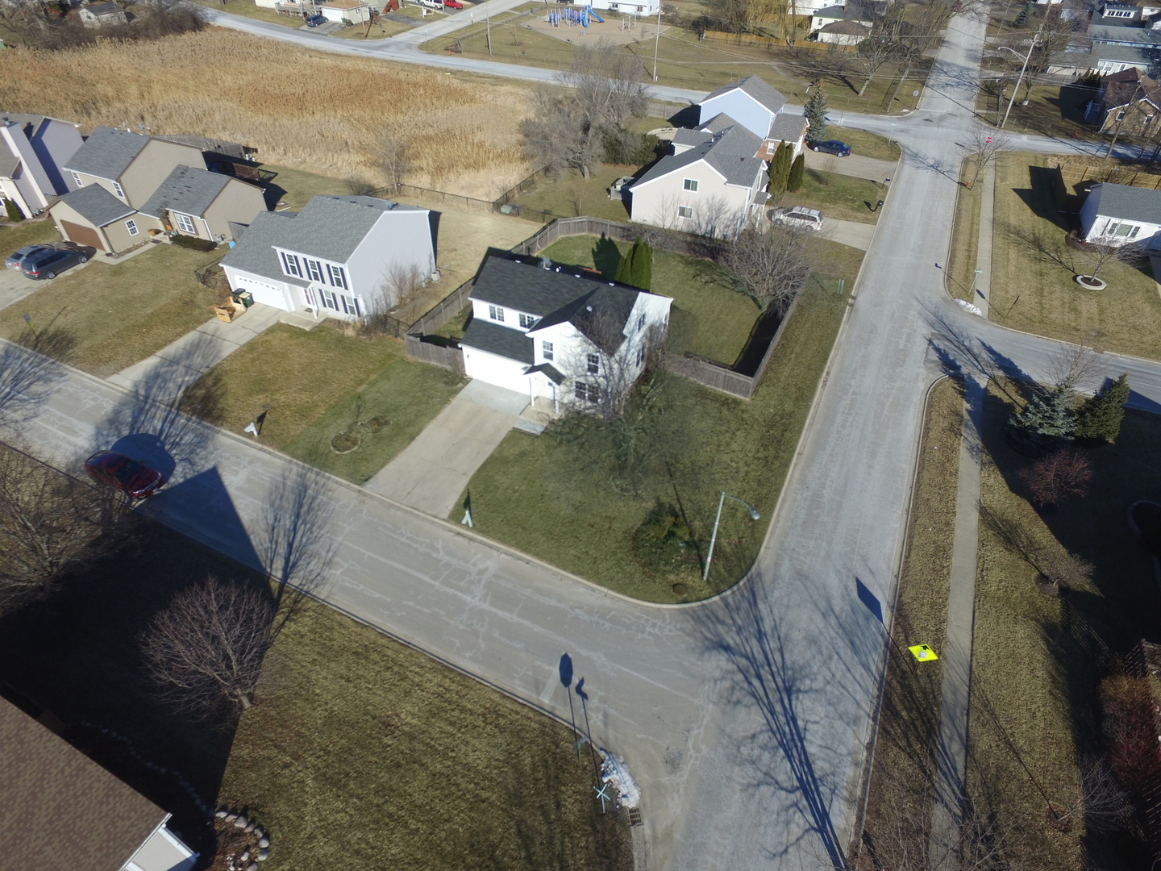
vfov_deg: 66.0
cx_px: 580
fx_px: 671
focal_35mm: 20
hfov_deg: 81.7
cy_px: 436
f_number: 2.8
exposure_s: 1/1019
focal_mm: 3.61
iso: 100
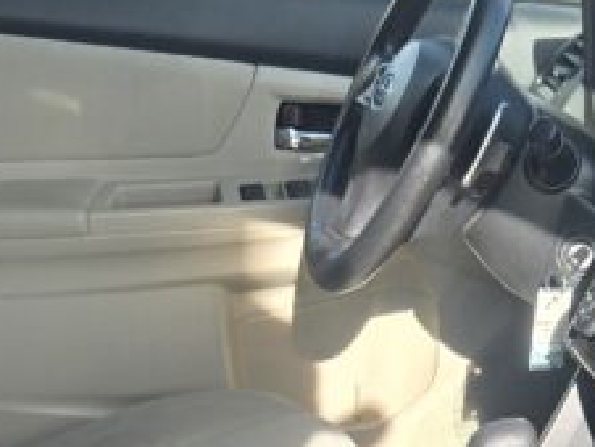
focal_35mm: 104
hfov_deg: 18.9
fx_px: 1790
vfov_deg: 13.2
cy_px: 726
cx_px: 340
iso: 80
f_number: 1.8
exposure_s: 1/1192
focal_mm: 5.4
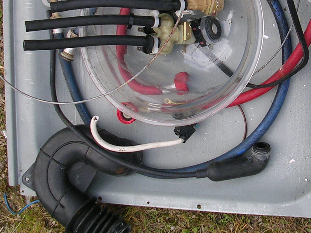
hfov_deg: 25.7
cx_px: 232
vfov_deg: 19.3
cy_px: 29
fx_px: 674
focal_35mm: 75
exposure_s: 1/170
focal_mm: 5.8
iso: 50
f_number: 2.8
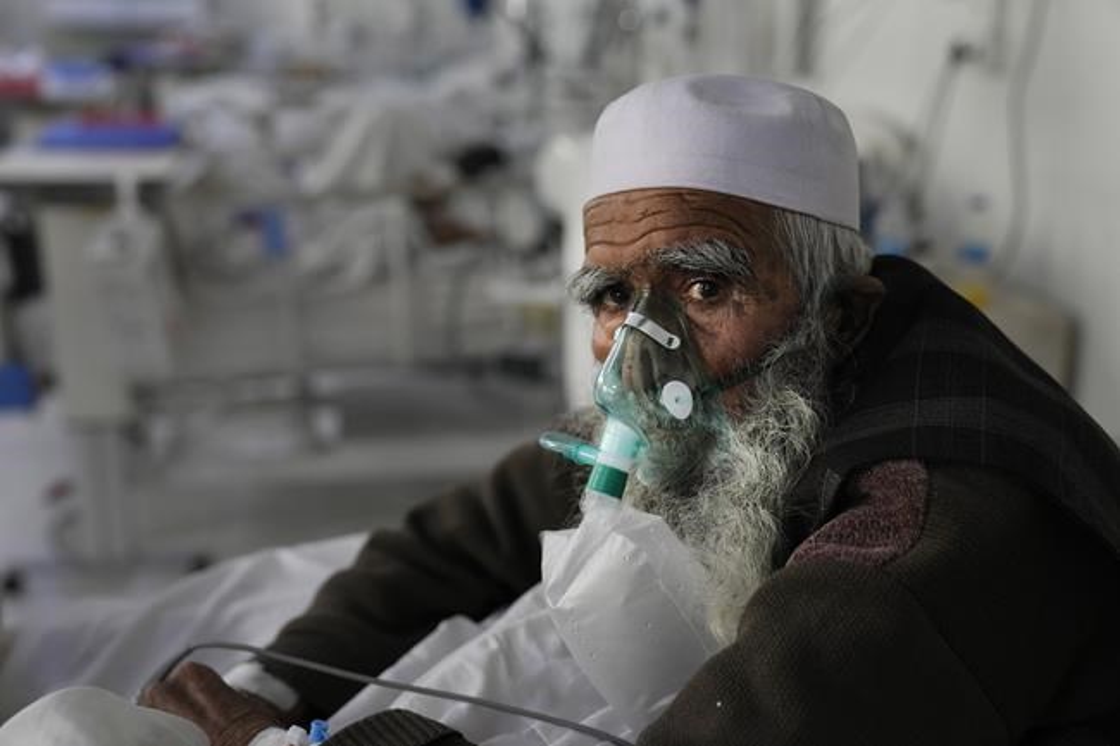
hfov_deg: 42.8
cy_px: 373
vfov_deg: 29.2
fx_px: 1431
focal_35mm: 46
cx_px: 560
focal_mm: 46
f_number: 2.8
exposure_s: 1/1250
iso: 3200
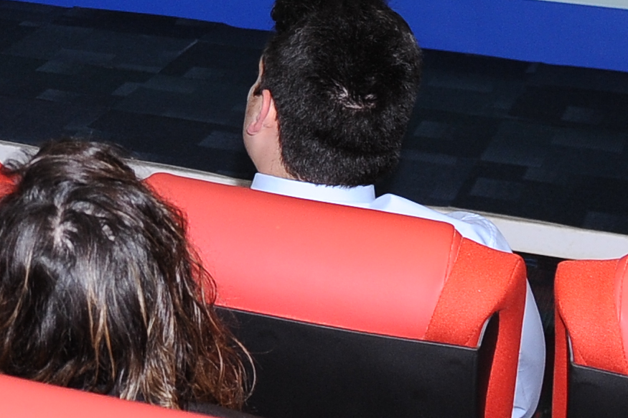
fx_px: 2458
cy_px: -271
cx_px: -456
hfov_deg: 13.3
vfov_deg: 9.4
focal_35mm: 141
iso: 800
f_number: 4
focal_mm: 29
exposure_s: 1/100
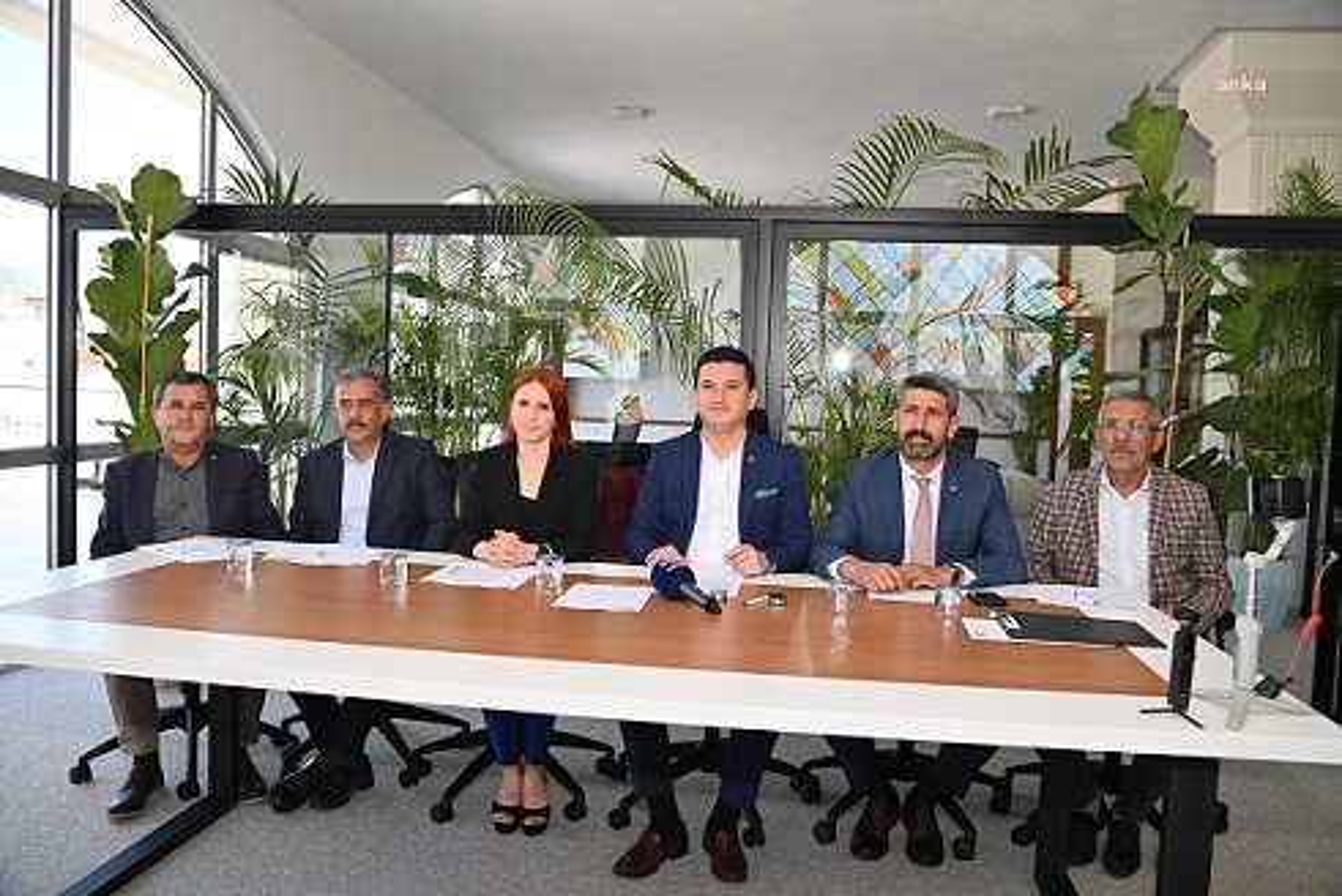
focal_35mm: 28
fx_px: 1044
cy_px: 448
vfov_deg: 46.5
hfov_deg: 65.4
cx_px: 671
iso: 220
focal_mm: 28
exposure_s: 1/250
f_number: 4
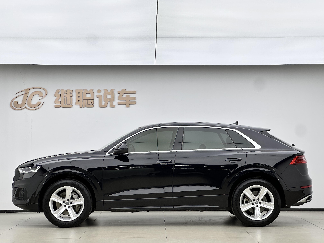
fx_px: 721
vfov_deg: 19.1
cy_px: 122
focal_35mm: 77
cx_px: 162
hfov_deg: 25.3
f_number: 2.8
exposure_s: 1/111
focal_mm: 9
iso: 32
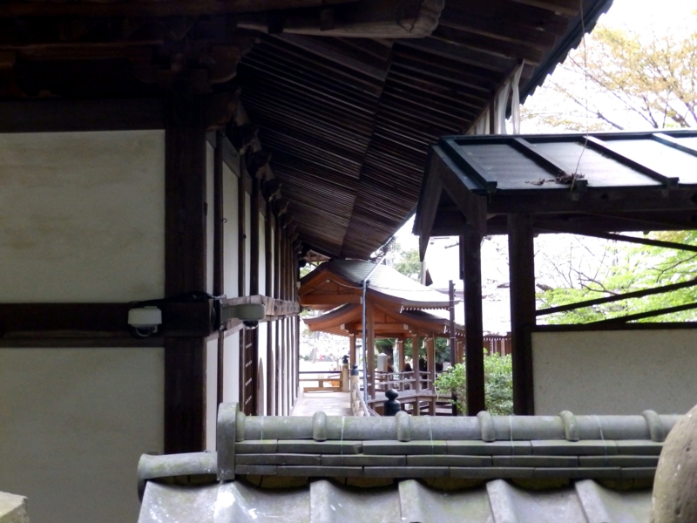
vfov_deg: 31.5
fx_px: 926
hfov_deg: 41.2
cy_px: 262
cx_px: 348
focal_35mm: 46
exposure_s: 1/20
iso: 800
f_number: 4.2
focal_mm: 8.2
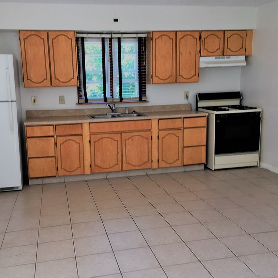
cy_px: 139
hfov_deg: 47.1
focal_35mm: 35
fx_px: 318
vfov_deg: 47.2
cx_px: 121
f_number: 2.2
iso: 25
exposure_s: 1/30
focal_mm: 4.15
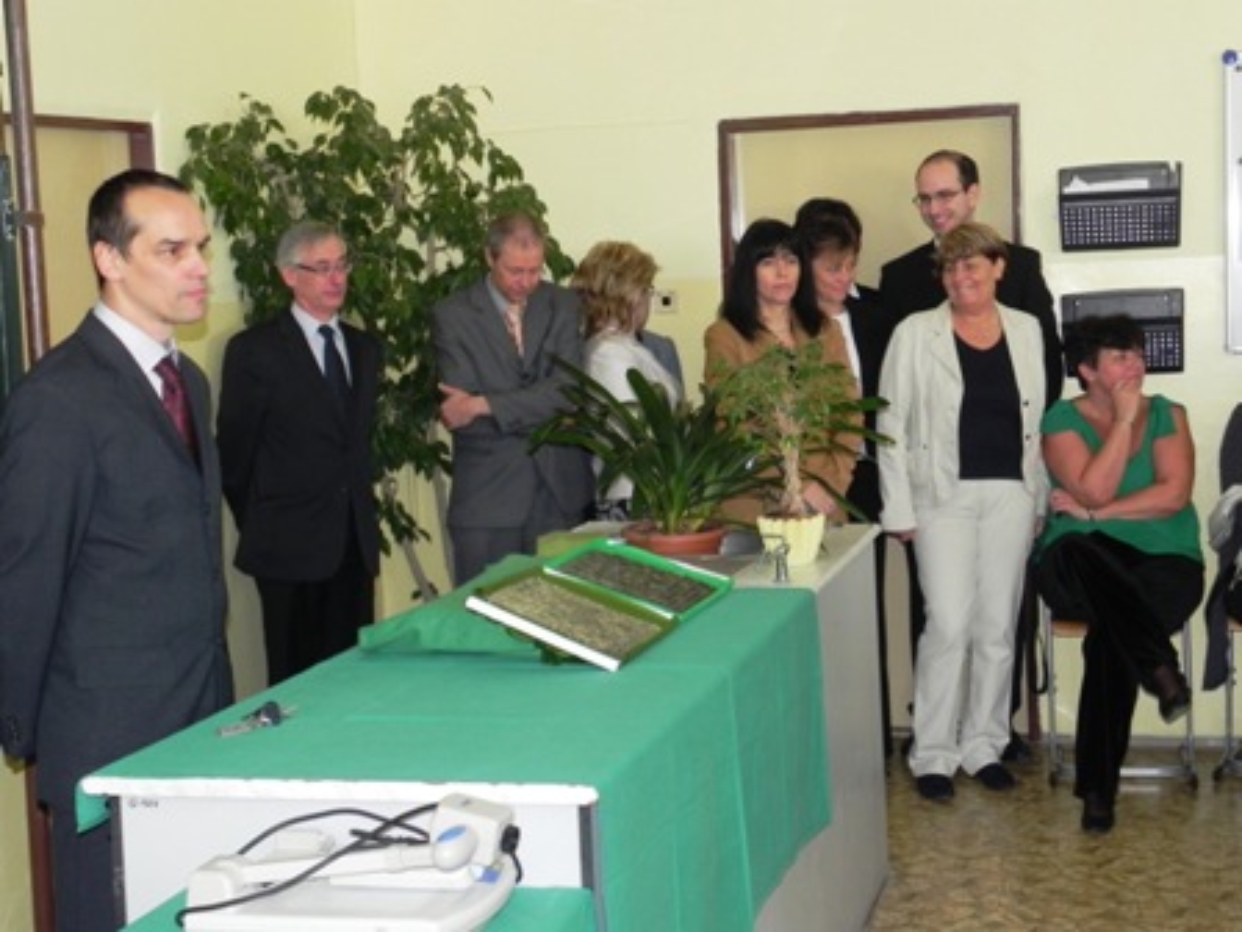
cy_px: 466
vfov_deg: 25.2
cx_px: 621
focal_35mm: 58
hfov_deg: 33.2
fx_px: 2081
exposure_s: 1/30
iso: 212
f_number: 3.5
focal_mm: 10.3
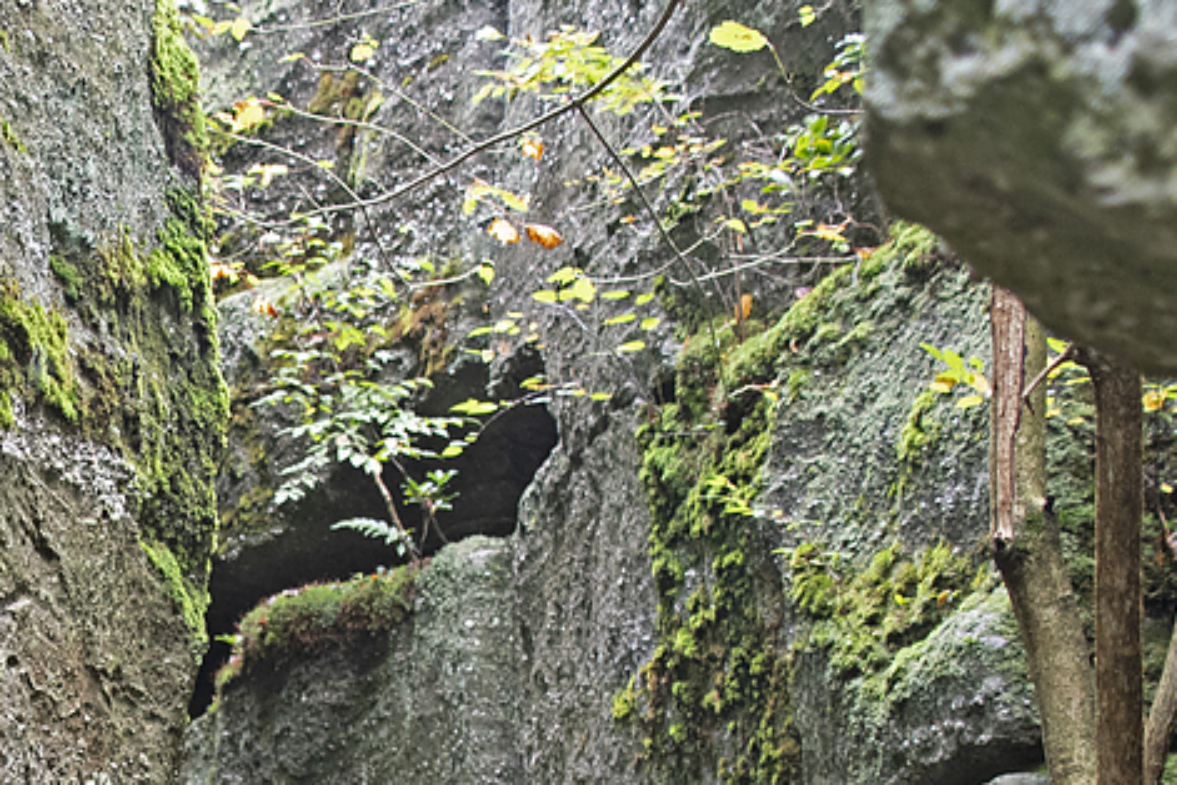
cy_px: 930
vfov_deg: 12.5
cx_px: -45
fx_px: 3498
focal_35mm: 107
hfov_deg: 18.5
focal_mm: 28
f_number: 4.5
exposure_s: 1/50
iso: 1250
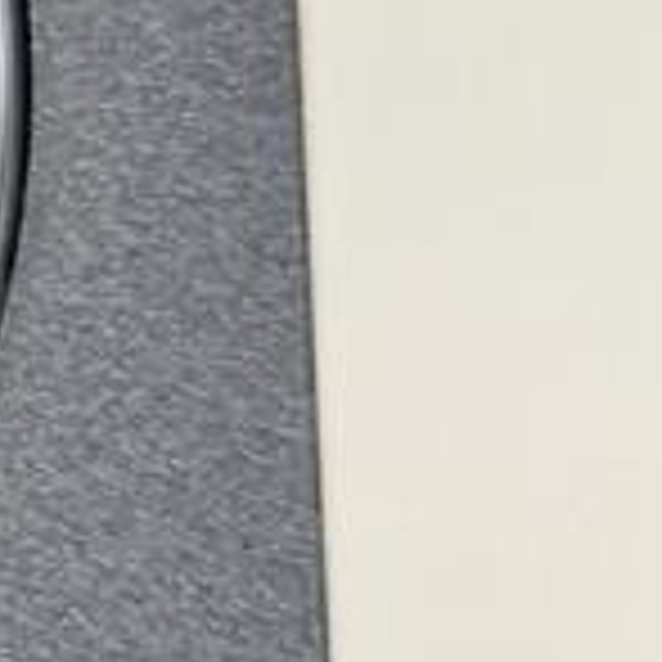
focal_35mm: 208
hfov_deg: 7.4
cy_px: -61
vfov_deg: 8.4
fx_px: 4500
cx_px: -1340
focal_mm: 6.78
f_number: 1.85
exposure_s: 1/33
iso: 452
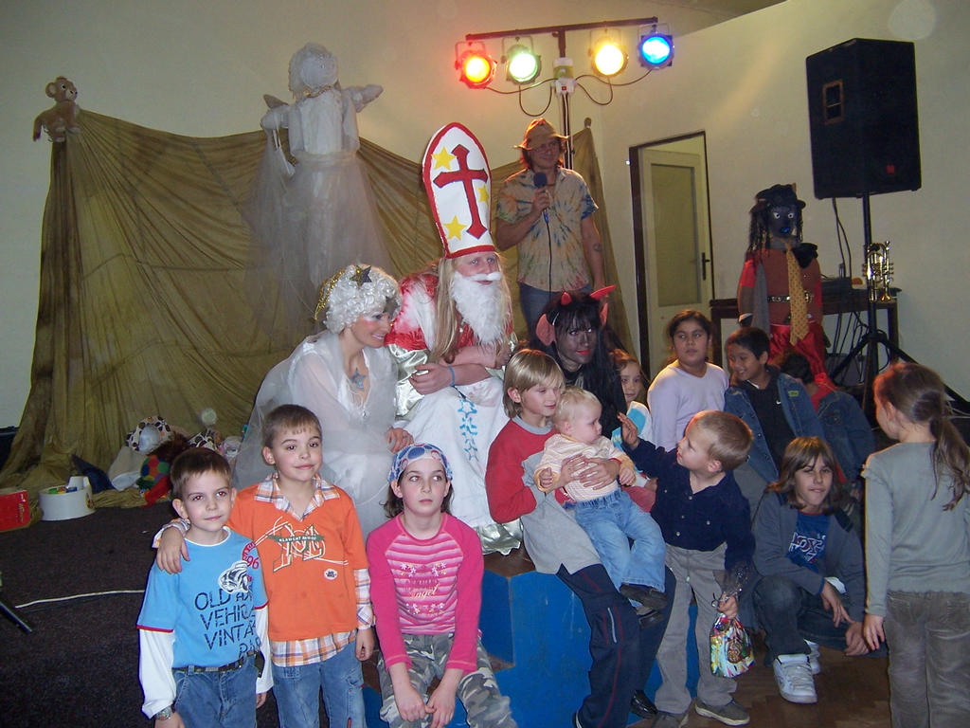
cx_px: 485
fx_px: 925
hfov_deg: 55.4
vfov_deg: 42.9
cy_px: 364
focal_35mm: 33
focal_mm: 5.5
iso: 140
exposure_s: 1/60
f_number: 2.8
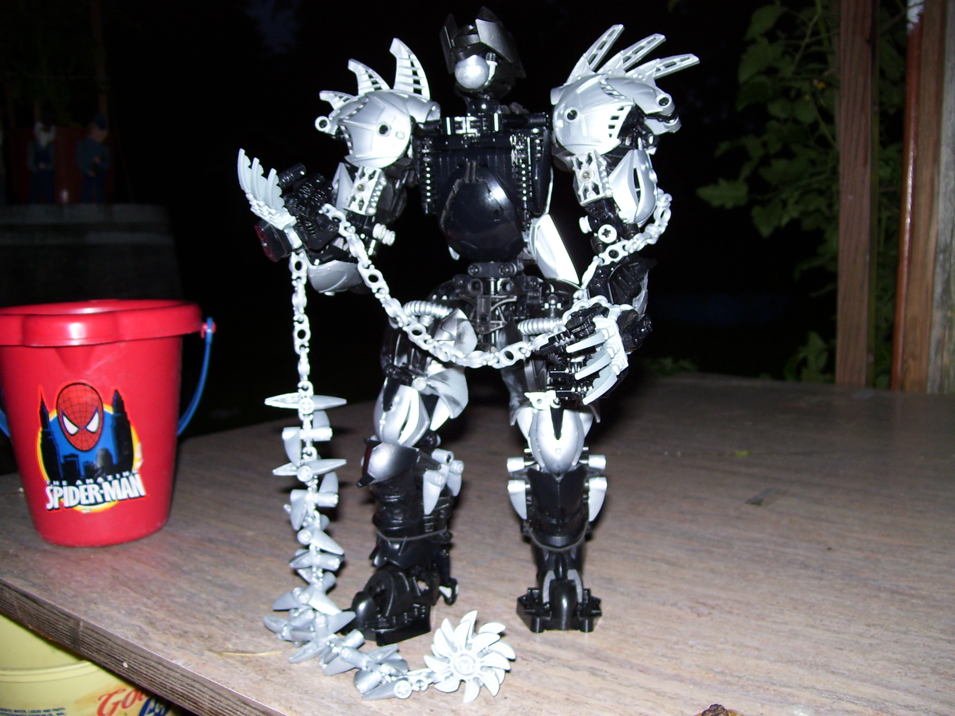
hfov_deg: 51.4
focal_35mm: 36
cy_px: 358
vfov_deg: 39.7
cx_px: 478
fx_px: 993
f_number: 2.7
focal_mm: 6
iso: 80
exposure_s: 1/60
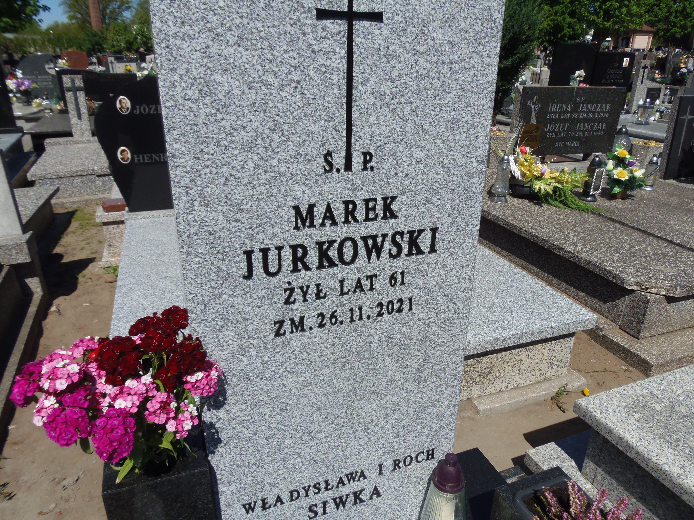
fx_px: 481
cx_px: 347
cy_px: 260
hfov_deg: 71.6
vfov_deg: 56.8
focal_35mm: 24
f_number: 5.5
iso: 64
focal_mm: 4.3
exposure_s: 1/640
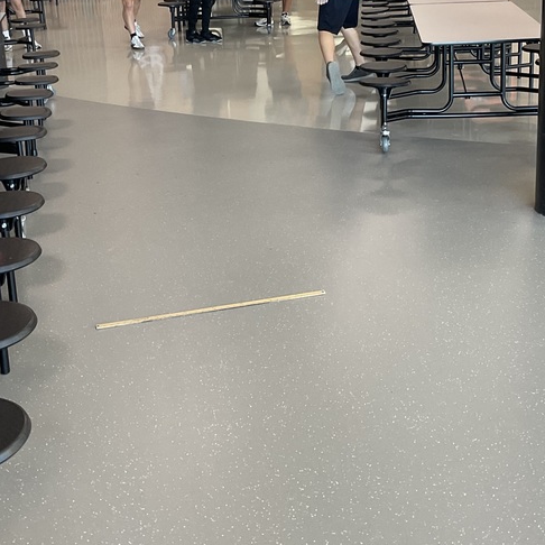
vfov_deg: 31.2
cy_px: 151
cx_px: 267
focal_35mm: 54
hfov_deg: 31.6
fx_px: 962
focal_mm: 3
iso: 64
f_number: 1.8
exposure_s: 1/60
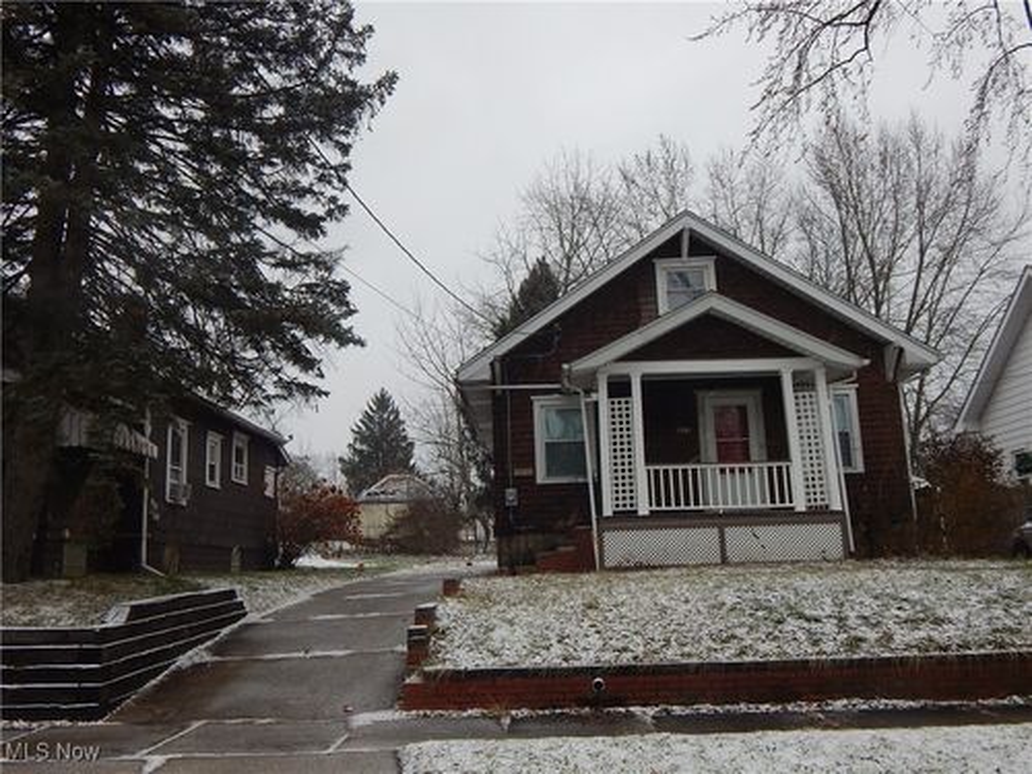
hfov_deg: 58.4
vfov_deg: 45.4
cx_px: 516
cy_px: 387
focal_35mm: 31
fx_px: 924
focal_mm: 5.6
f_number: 3.2
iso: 125
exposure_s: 1/200
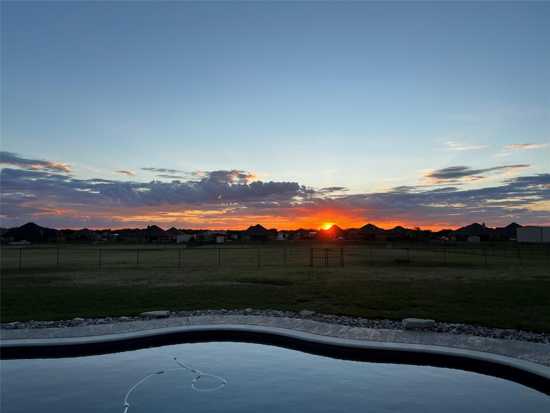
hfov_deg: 67.3
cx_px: 275
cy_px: 206
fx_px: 413
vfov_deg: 53.1
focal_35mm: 26
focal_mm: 5.7
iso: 50
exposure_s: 1/1252
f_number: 1.5
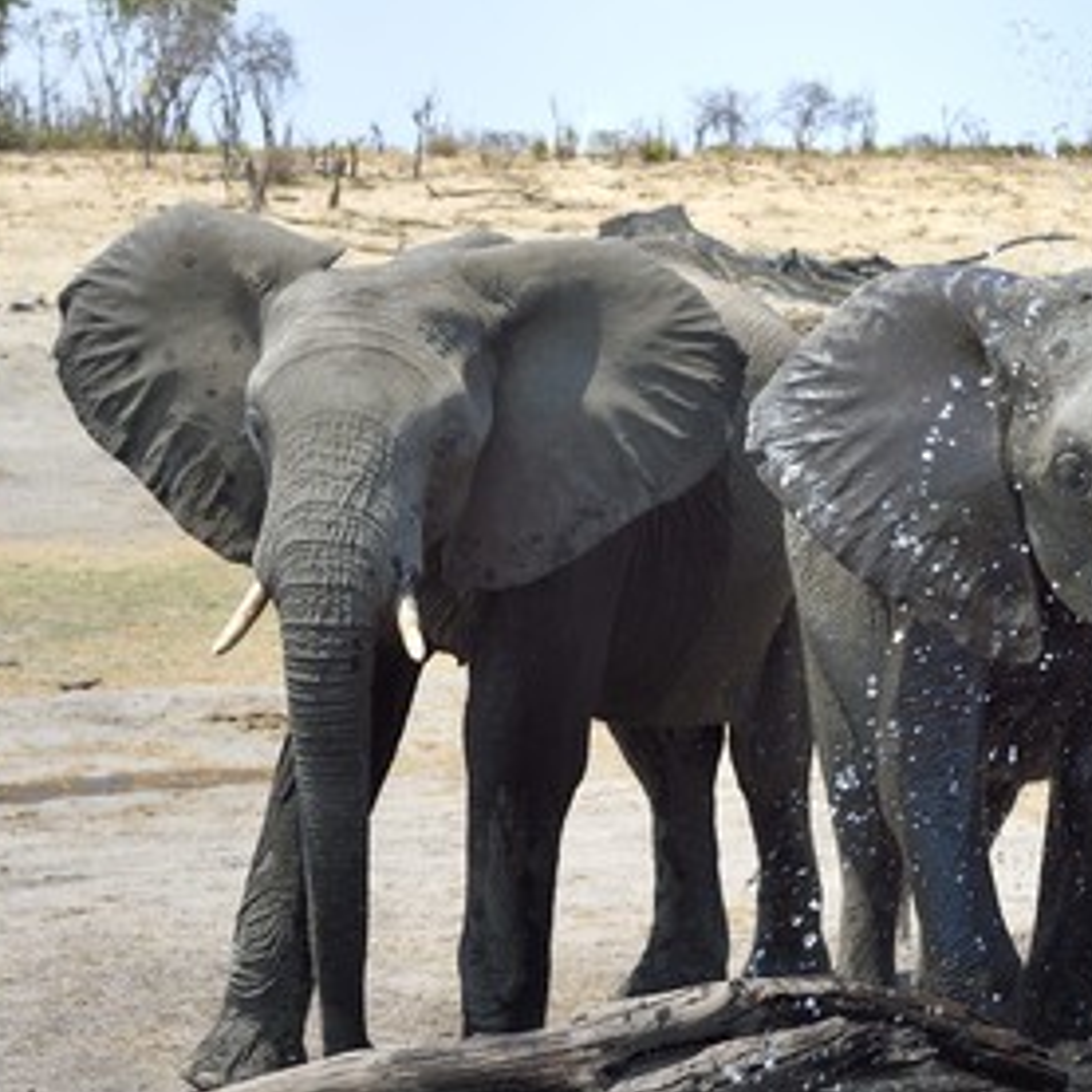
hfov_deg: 21.5
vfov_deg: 21.7
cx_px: 773
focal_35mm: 80
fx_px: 2855
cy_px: 544
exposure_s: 1/320
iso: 200
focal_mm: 62
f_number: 7.1
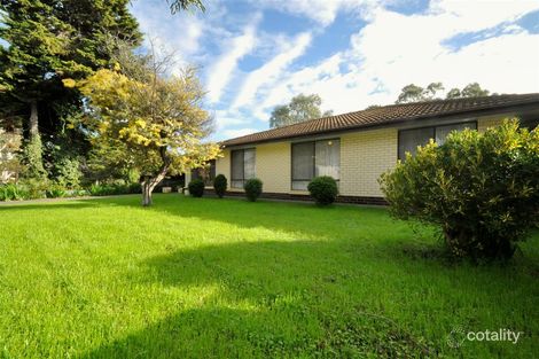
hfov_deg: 100.4
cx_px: 270
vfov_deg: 77.3
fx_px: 224
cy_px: 180
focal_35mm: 15
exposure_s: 1/200
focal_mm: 10
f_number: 19
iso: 2500
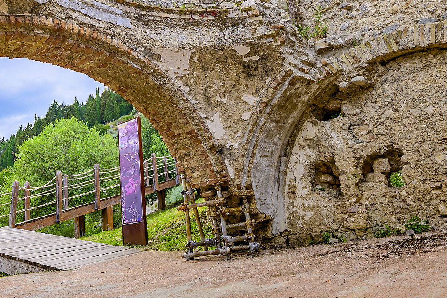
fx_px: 385
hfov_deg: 60.3
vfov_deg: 41.4
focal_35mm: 31
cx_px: 226
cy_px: 85
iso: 125
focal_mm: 14
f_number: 2.8
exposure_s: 1/1000
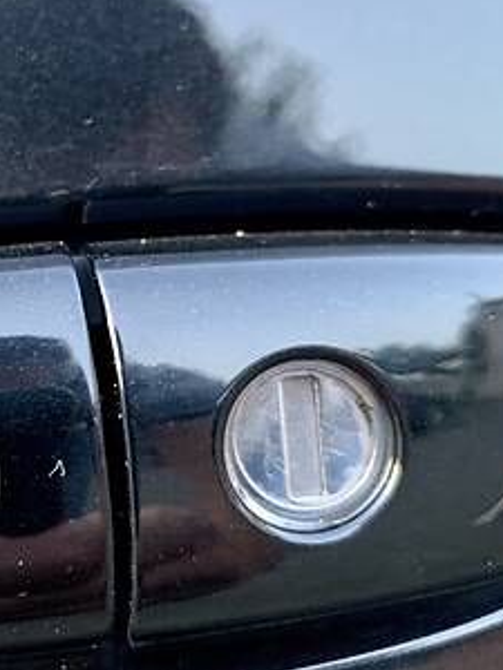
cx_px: 72
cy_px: 250
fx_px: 1007
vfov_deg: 36.6
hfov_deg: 27.2
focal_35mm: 52
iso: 400
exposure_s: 1/59
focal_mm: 4.2
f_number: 1.8
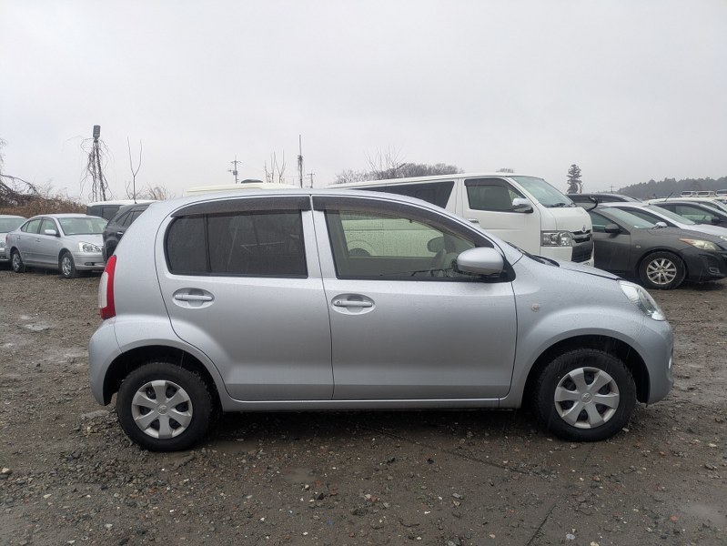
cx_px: 364
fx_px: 525
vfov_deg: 54.9
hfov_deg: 69.4
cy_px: 273
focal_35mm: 25
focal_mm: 5.43
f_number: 1.89
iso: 53
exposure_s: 1/184
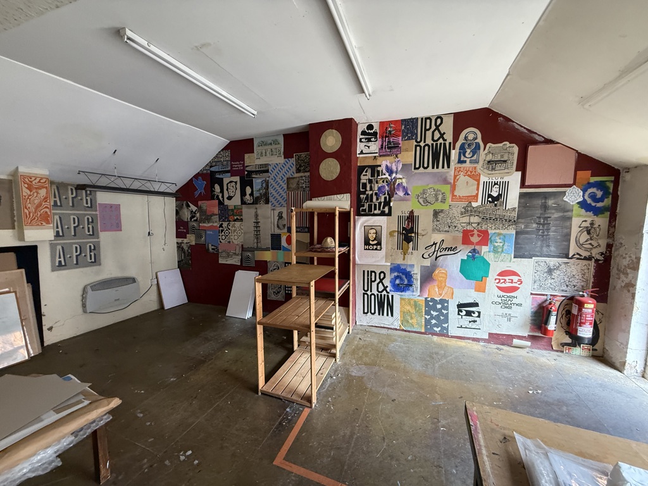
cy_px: 243
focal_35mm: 14
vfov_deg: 85.7
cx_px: 324
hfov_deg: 102.1
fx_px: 262
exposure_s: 1/62
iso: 320
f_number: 2.2
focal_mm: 2.22
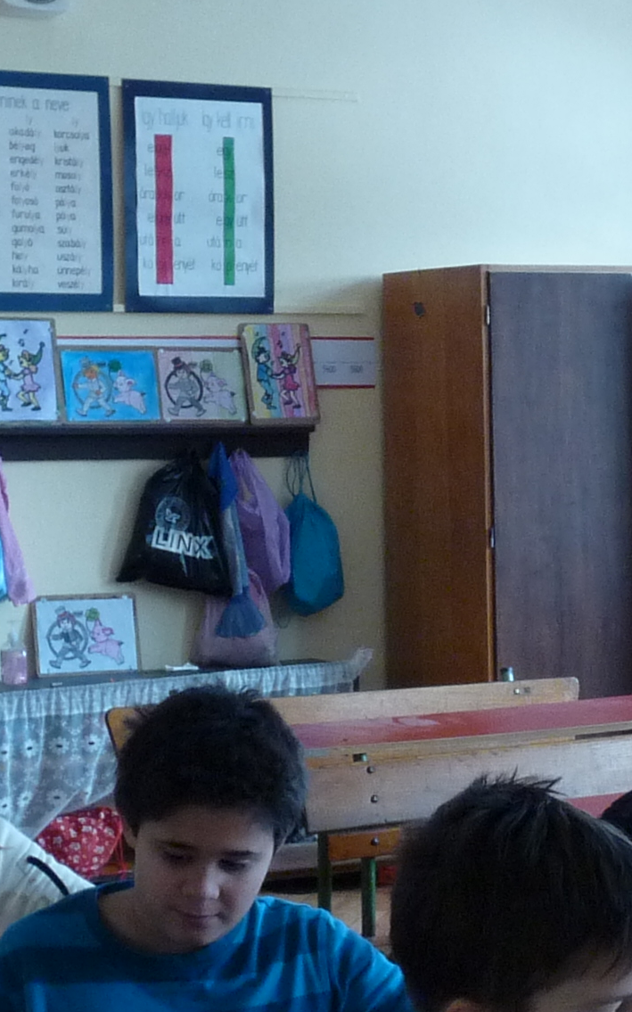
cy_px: 447
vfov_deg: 22.5
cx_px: 468
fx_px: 2536
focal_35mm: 92
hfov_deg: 14.2
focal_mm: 4.8
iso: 250
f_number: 4
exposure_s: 1/30
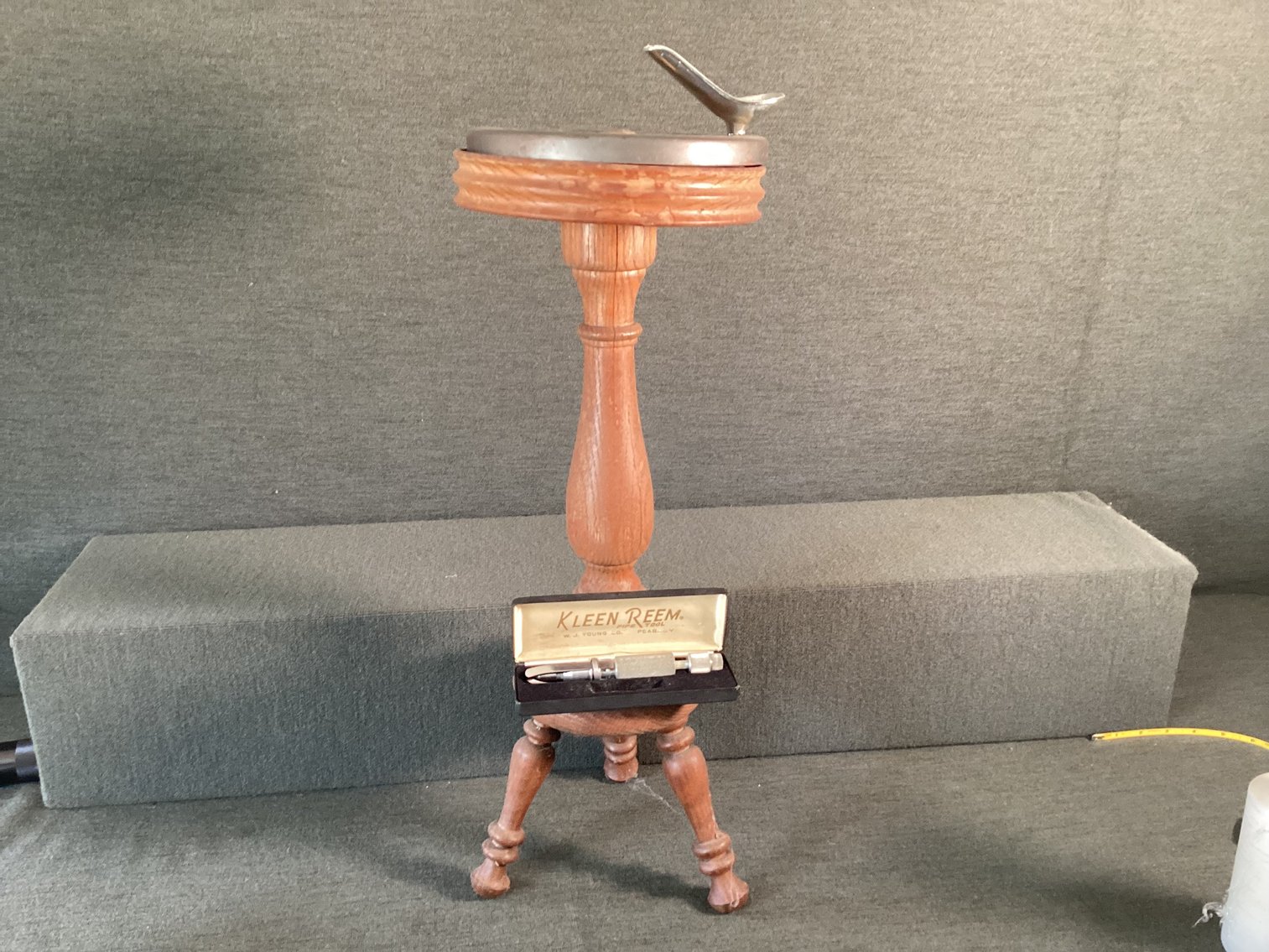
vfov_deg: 45.4
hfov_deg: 58.3
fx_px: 1137
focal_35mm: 31
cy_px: 476
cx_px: 634
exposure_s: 1/60
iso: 320
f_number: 2.4
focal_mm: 3.3
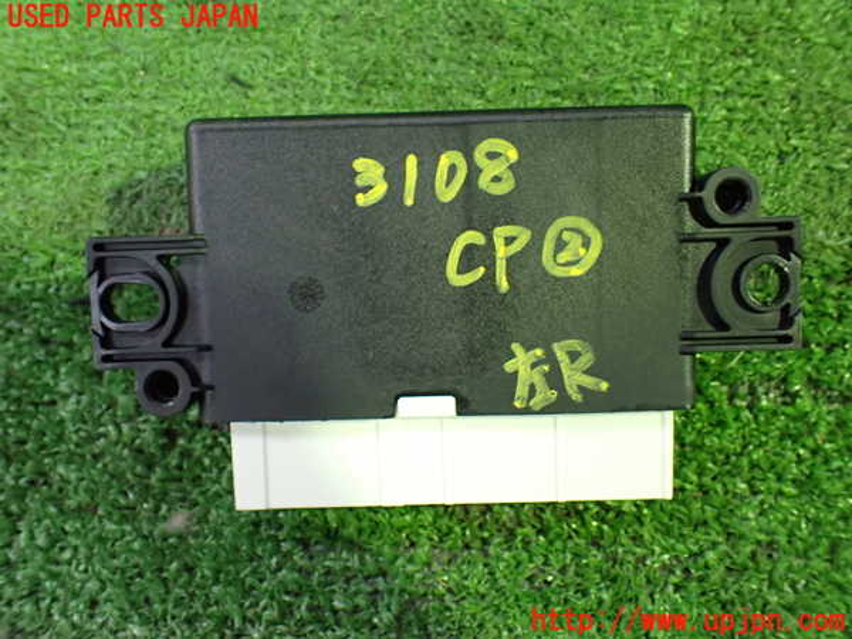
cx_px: 426
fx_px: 738
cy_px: 320
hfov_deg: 60.0
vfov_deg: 46.8
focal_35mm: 30
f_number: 2.3
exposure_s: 1/40
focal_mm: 5.4
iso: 800
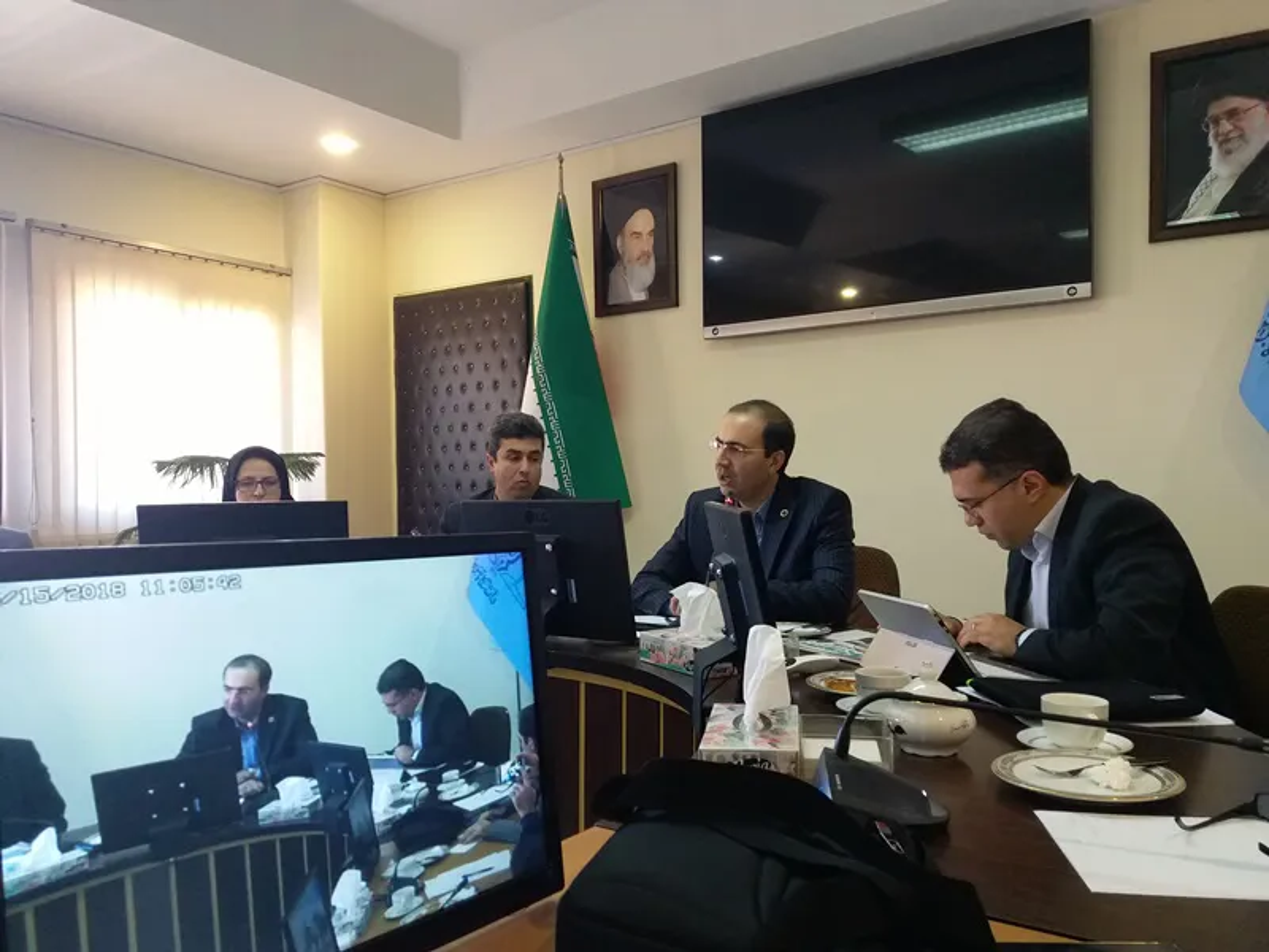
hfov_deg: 65.3
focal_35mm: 27
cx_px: 634
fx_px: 990
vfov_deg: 51.4
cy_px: 476
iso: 125
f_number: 1.9
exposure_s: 1/33
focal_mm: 3.7
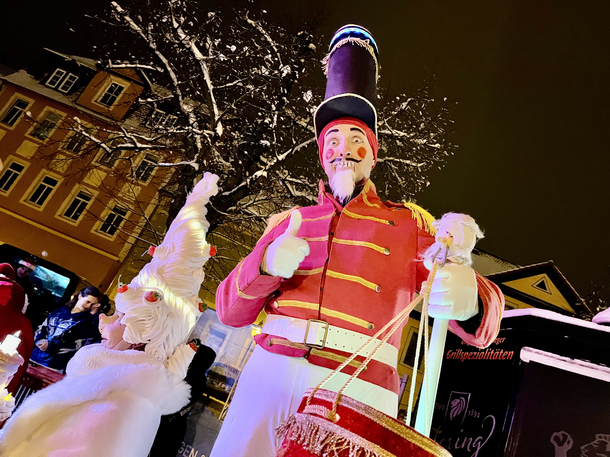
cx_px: 305
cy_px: 228
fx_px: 458
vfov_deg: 53.1
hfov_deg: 67.3
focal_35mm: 26
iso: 1000
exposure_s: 1/25
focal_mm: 5.1
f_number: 1.6
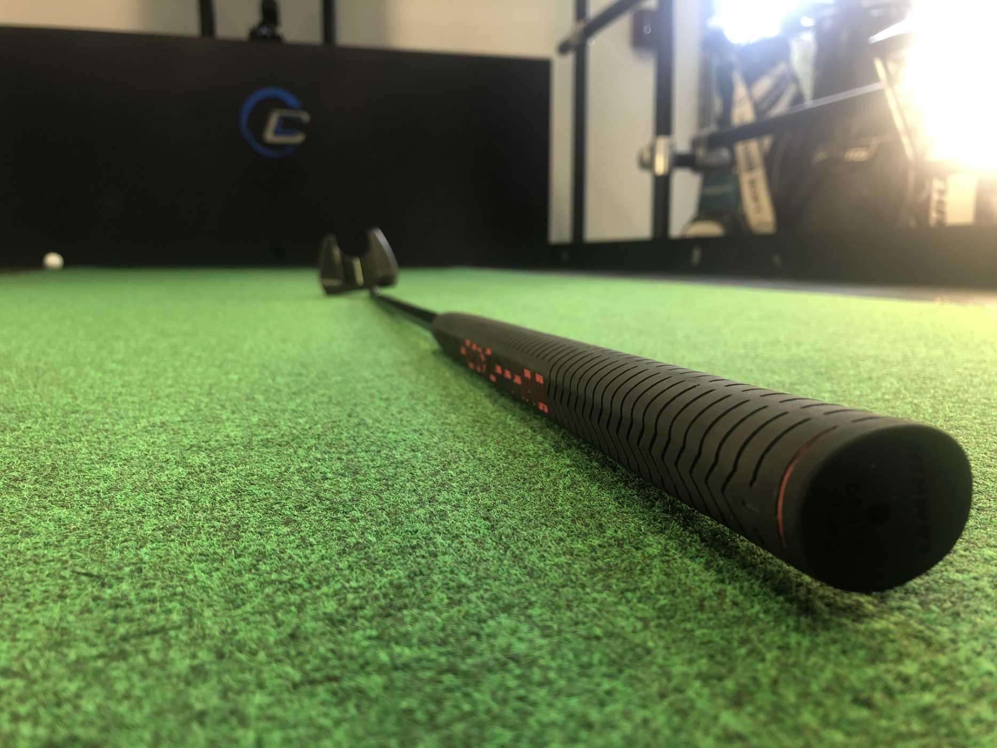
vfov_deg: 49.7
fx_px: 806
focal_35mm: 28
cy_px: 374
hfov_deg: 63.4
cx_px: 498
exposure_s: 1/100
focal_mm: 3.99
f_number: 1.8
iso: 40
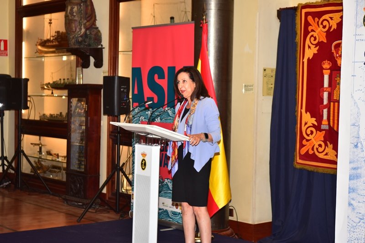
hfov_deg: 28.8
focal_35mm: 70
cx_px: 182
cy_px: 122
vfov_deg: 19.4
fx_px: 710
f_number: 4
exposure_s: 1/200
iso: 1000
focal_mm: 70
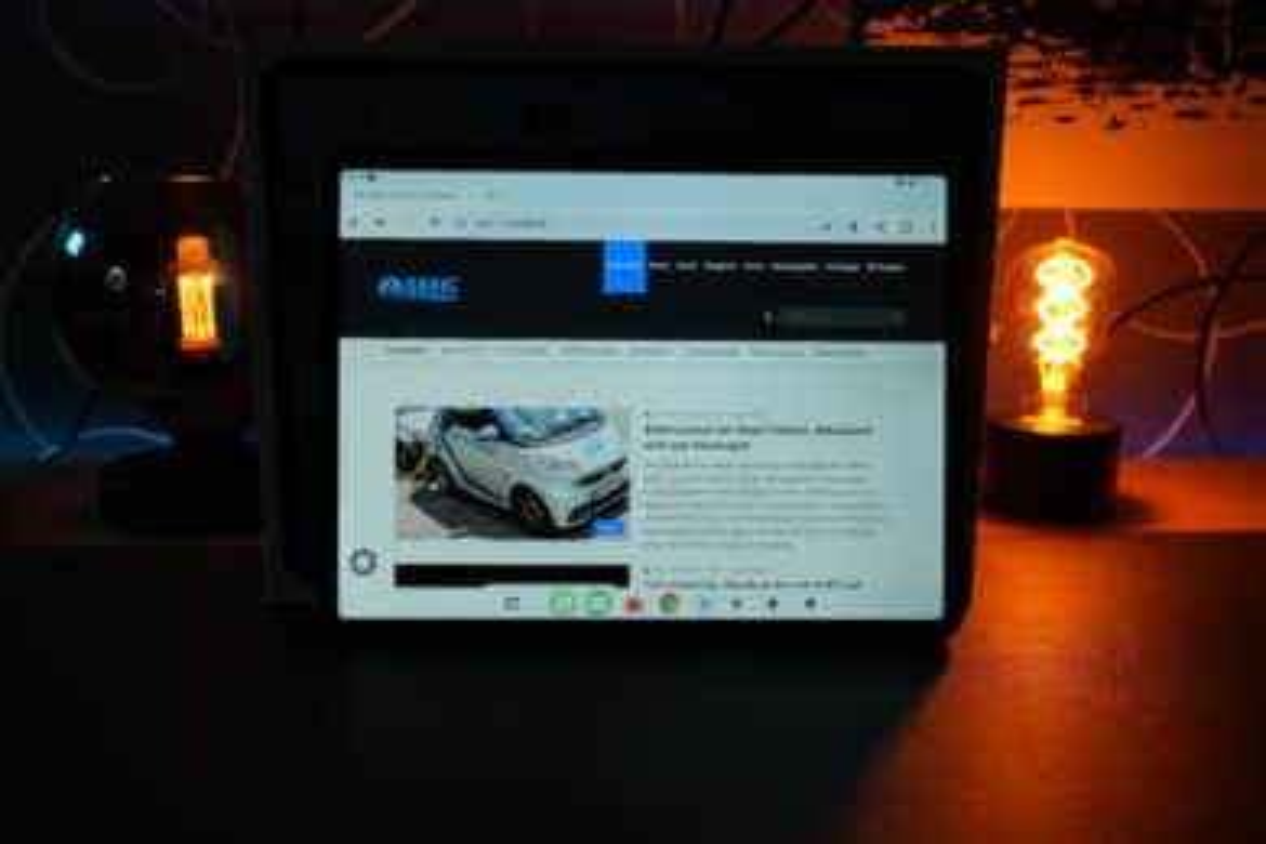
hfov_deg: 54.4
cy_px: 422
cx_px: 633
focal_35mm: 35
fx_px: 1231
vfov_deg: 37.9
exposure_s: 1/40
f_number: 8
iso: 320
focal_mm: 35
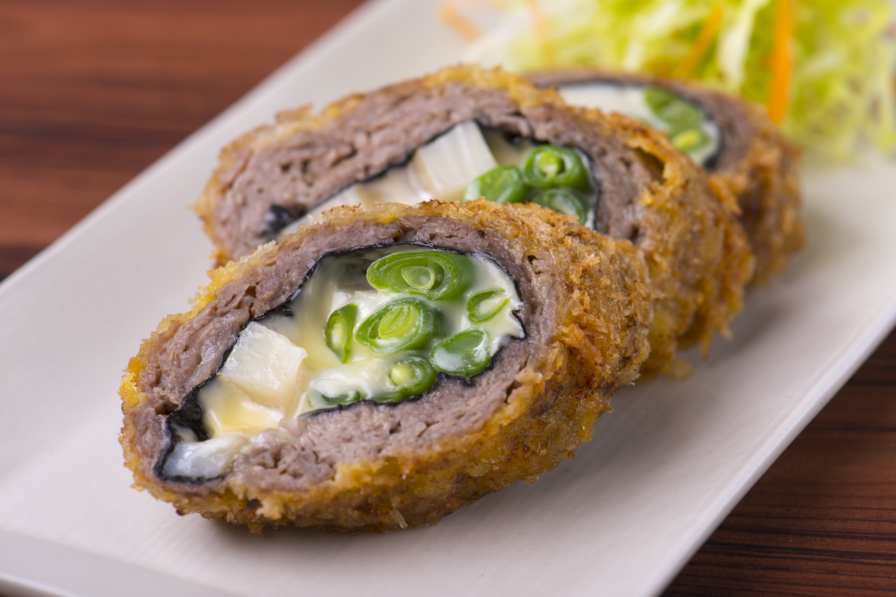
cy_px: 298
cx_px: 448
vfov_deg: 13.0
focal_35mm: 105
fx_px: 2612
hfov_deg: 19.5
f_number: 10
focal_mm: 105
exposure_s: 1/125
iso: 125
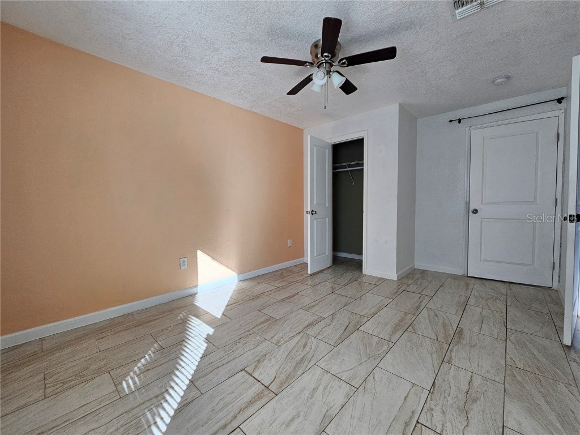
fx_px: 218
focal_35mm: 13
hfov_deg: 106.2
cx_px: 290
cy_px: 218
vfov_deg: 89.9
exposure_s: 1/77.4
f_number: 2.2
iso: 80
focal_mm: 2.2
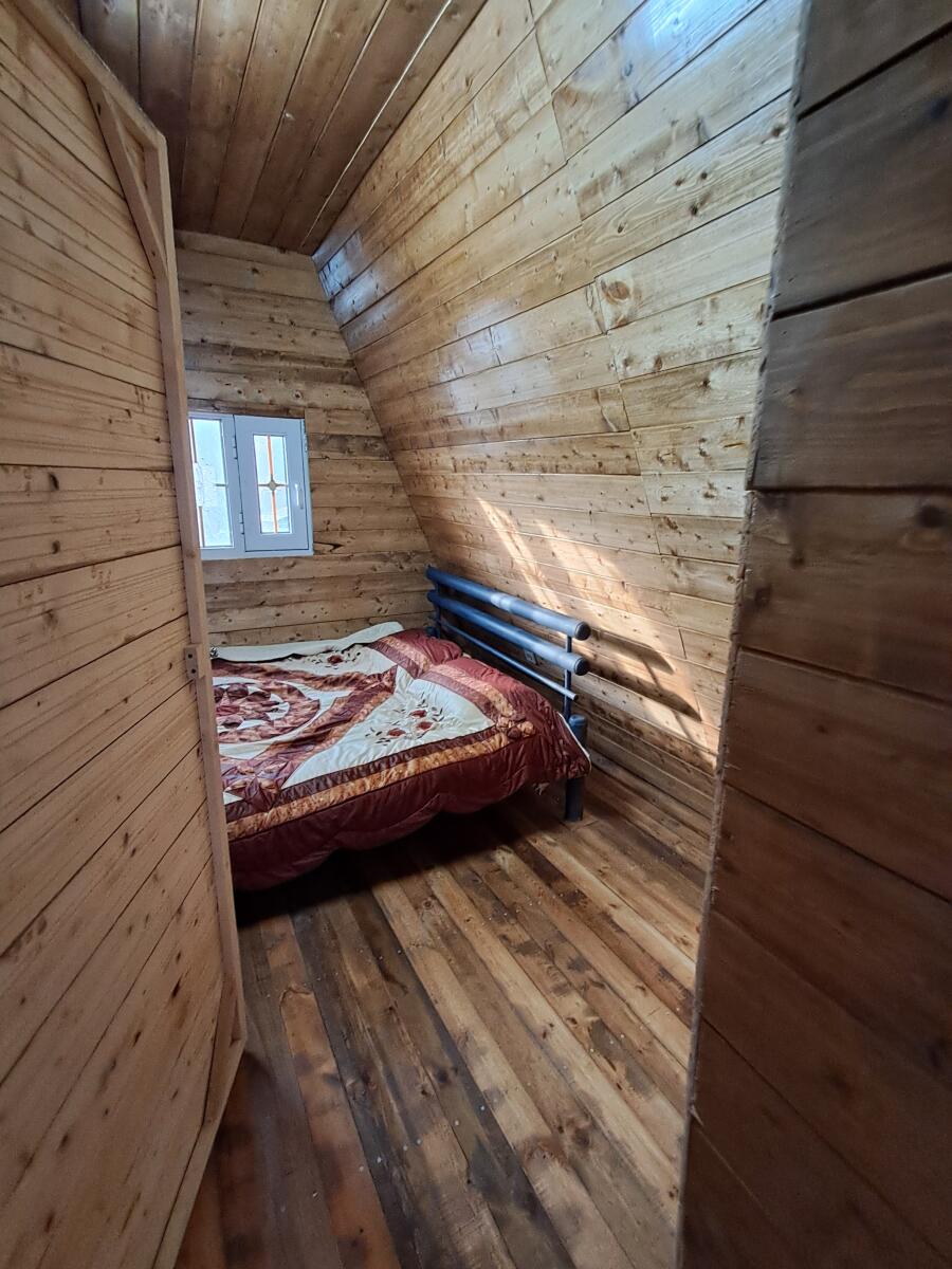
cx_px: 476
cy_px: 634
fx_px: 587
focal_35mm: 16
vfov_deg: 94.5
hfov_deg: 78.1
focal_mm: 1.64
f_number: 2.2
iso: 160
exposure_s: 1/50
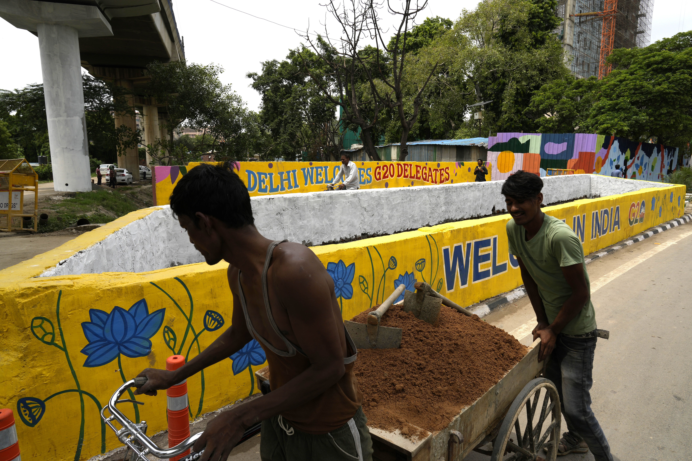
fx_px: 461
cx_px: 346
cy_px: 230
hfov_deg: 73.7
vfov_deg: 53.1
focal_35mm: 24
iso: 100
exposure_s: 1/200
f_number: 13
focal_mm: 24
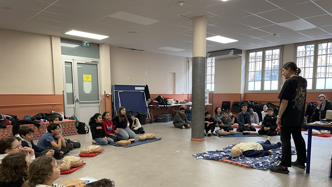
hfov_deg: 66.1
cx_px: 169
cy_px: 127
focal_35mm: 29
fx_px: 255
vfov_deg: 39.6
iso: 100
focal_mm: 4.2
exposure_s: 1/50
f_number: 1.6
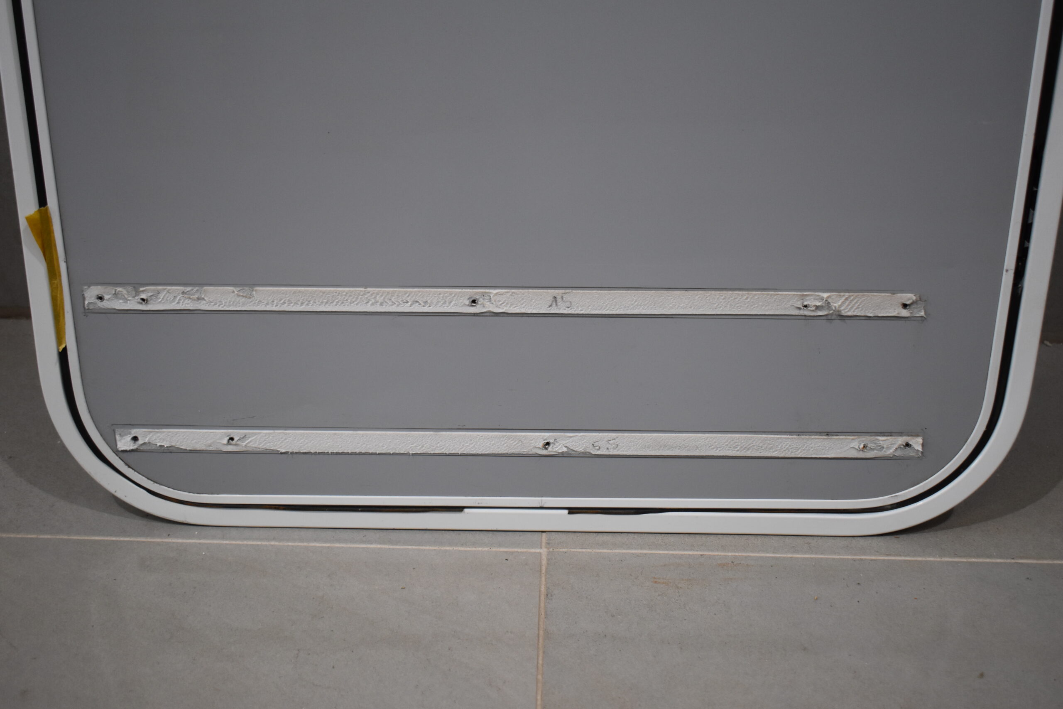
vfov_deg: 29.9
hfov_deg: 43.6
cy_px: 354
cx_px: 532
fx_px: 1329
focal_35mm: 45
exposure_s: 1/250
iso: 800
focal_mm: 30
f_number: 4.2
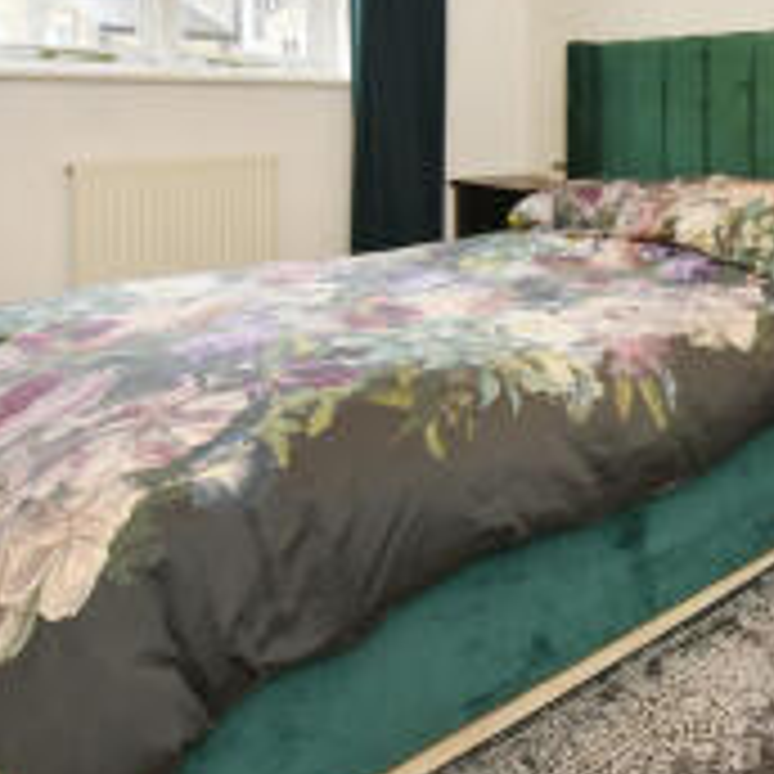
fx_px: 835
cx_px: 702
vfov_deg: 46.0
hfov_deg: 45.0
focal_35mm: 33
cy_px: 110
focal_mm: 14
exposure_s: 1/15
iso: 400
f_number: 8
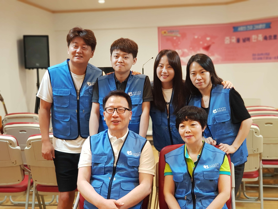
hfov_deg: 36.8
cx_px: 139
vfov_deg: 28.0
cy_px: 104
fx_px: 418
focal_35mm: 52
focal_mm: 6
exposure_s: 1/30
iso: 250
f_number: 2.4
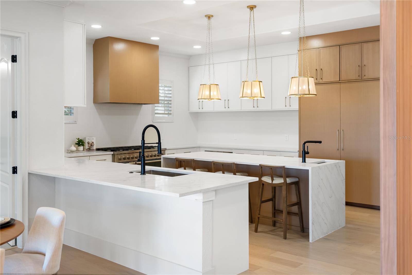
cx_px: 206
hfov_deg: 54.4
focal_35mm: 35
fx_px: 401
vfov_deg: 37.9
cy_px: 138
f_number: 2.8
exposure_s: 1/125
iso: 200
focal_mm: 35
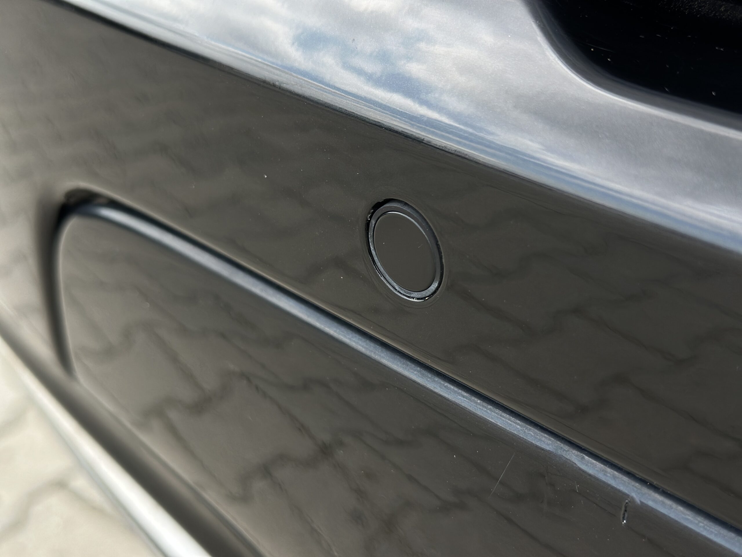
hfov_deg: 39.7
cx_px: 371
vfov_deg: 30.3
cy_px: 278
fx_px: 1029
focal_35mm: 48
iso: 80
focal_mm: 6.86
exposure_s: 1/980
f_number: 1.78
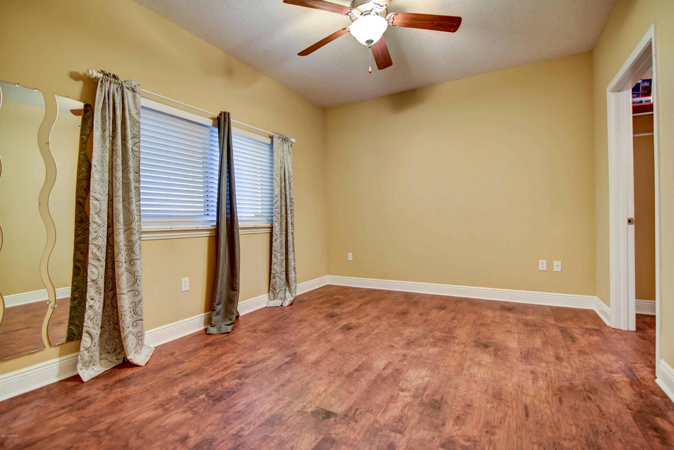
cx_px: 337
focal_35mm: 16
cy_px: 225
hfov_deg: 96.7
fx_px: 300
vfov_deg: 73.8
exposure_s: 1/15
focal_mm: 16
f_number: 2.8
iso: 900
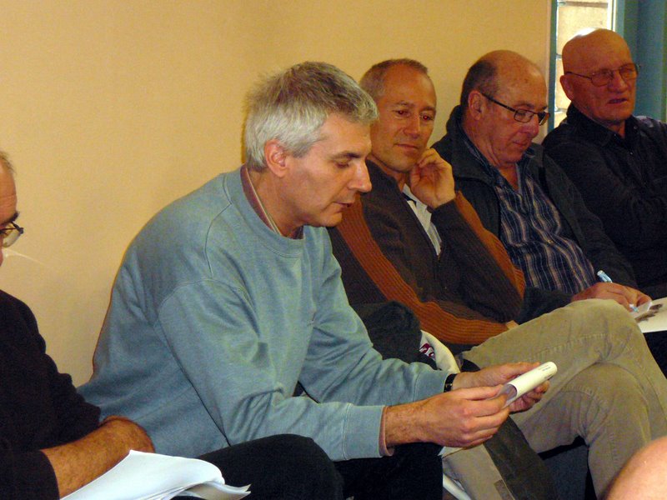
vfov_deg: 14.1
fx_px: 2023
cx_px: 334
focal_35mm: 105
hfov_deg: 18.7
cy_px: 250
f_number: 3.9
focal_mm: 15.6
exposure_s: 1/30
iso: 400
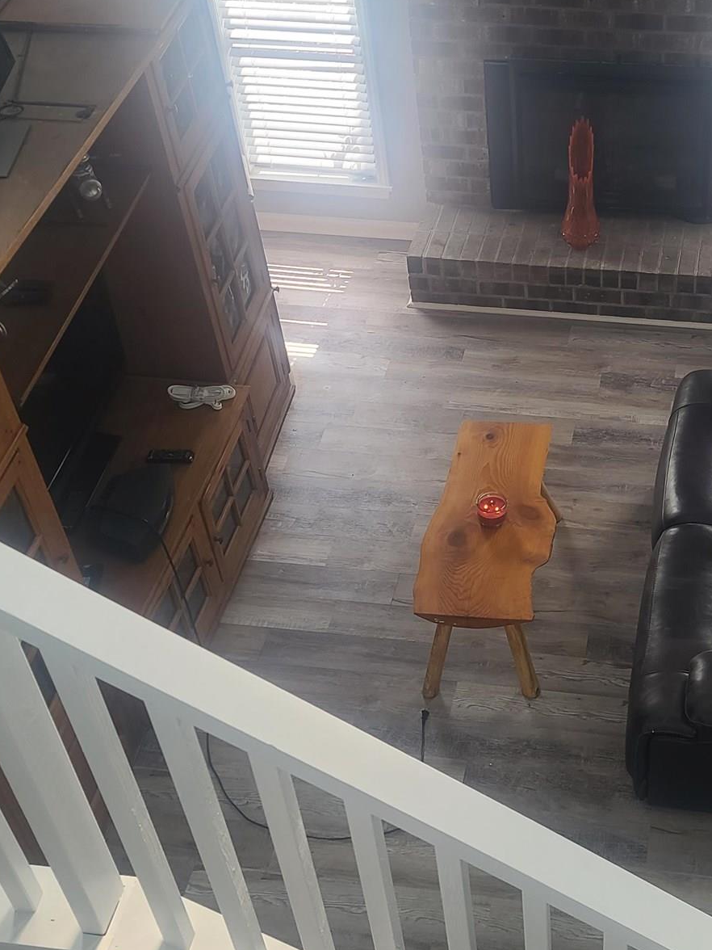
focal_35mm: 49
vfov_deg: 38.9
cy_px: 481
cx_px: 574
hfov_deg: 29.0
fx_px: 1344
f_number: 1.8
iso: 64
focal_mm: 7
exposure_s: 1/120
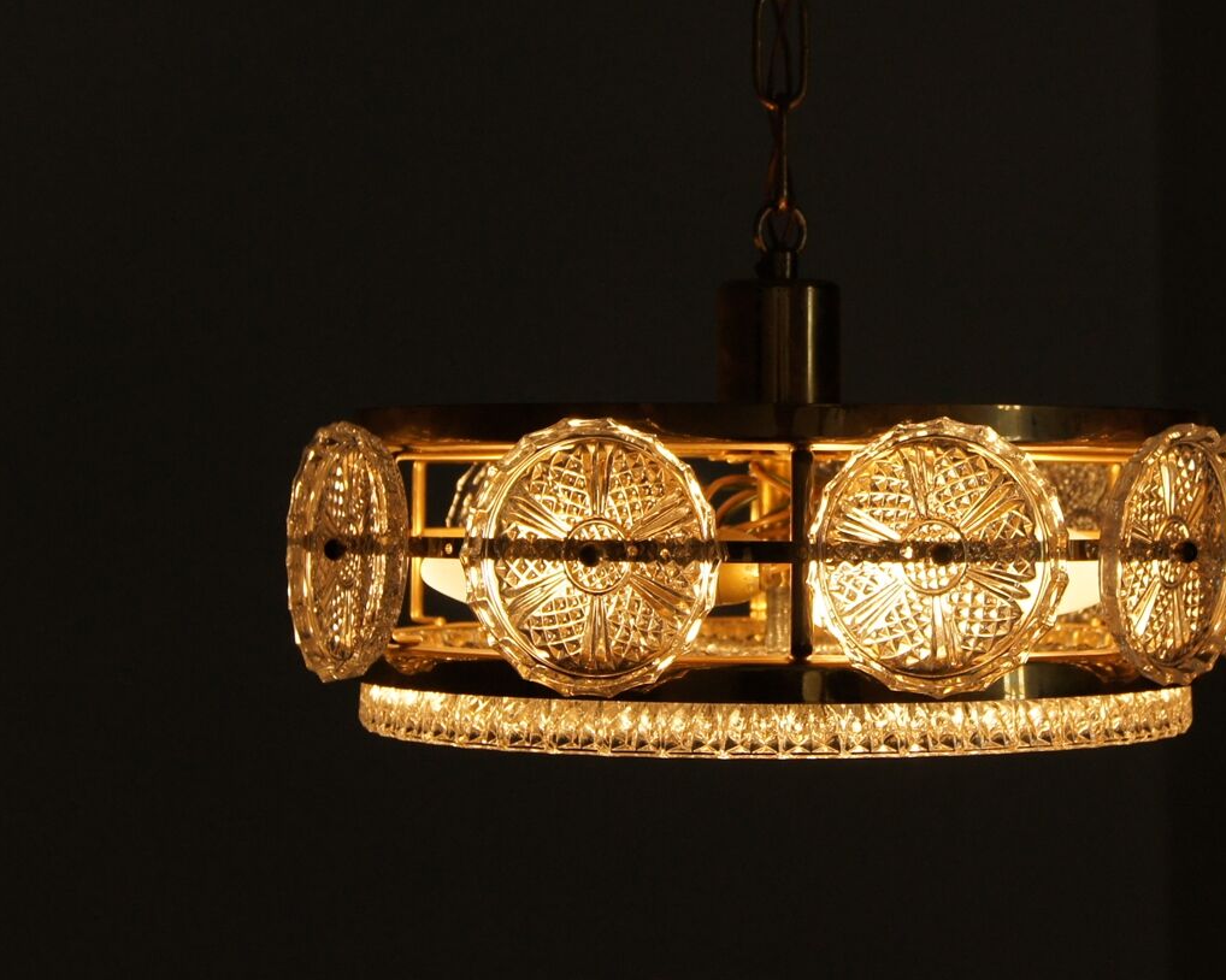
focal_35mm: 83
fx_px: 3011
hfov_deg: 22.9
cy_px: 281
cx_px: 797
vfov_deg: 18.4
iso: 400
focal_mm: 30
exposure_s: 1/320
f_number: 5.6
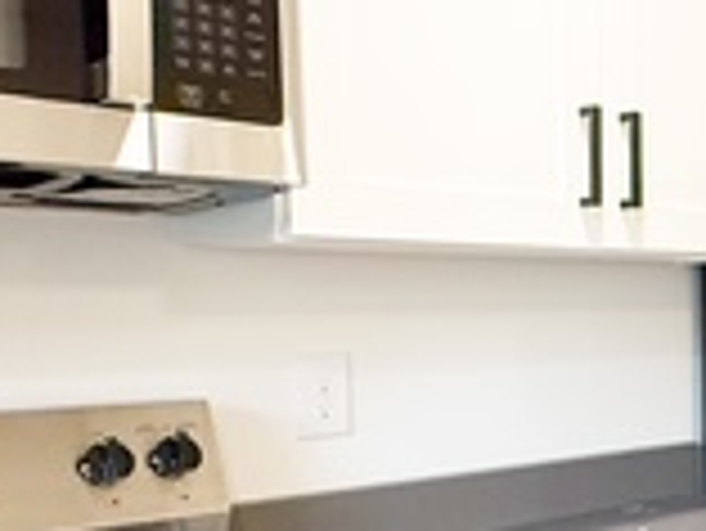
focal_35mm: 57
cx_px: 908
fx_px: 1163
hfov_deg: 28.1
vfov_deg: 25.4
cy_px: 387
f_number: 2.2
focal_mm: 2.22
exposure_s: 1/120
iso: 320
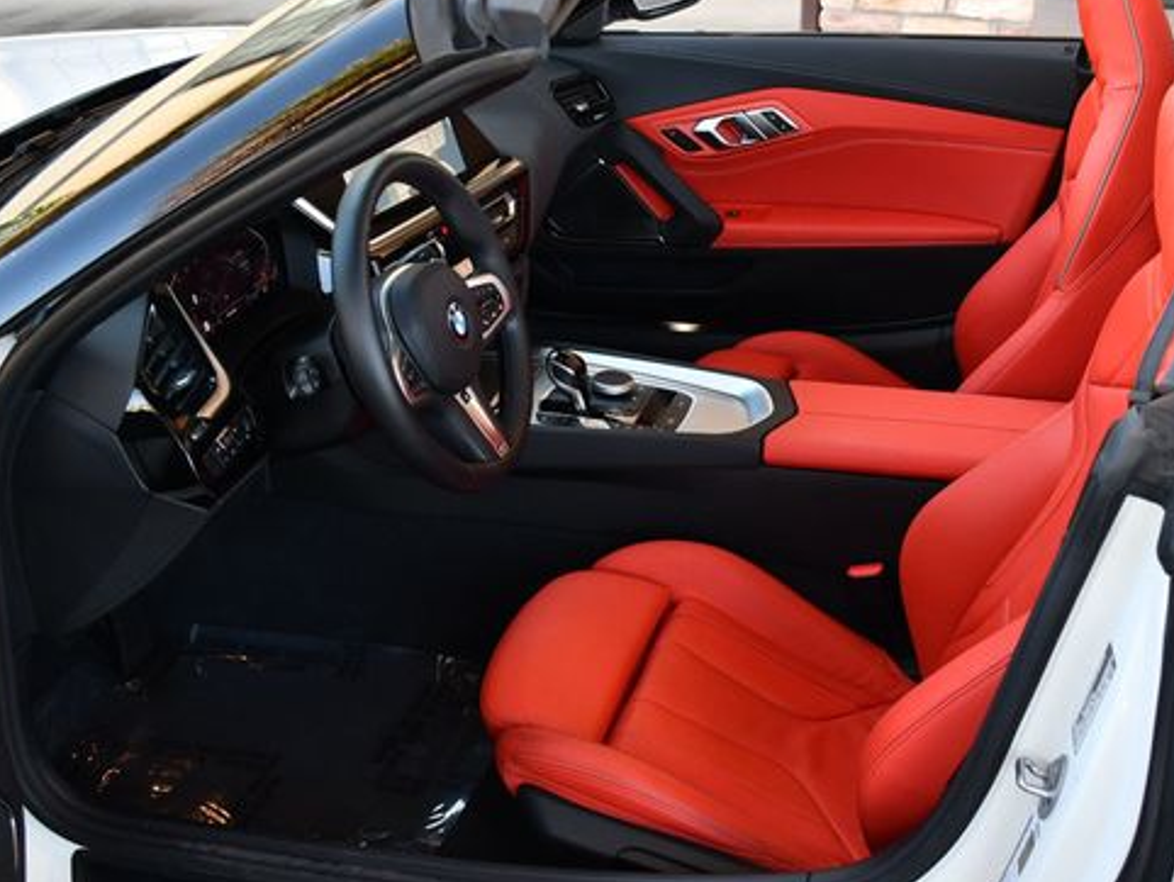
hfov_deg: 41.0
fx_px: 1561
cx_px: 714
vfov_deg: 31.5
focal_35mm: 46
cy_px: 443
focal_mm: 18
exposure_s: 1/250
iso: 400
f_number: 4
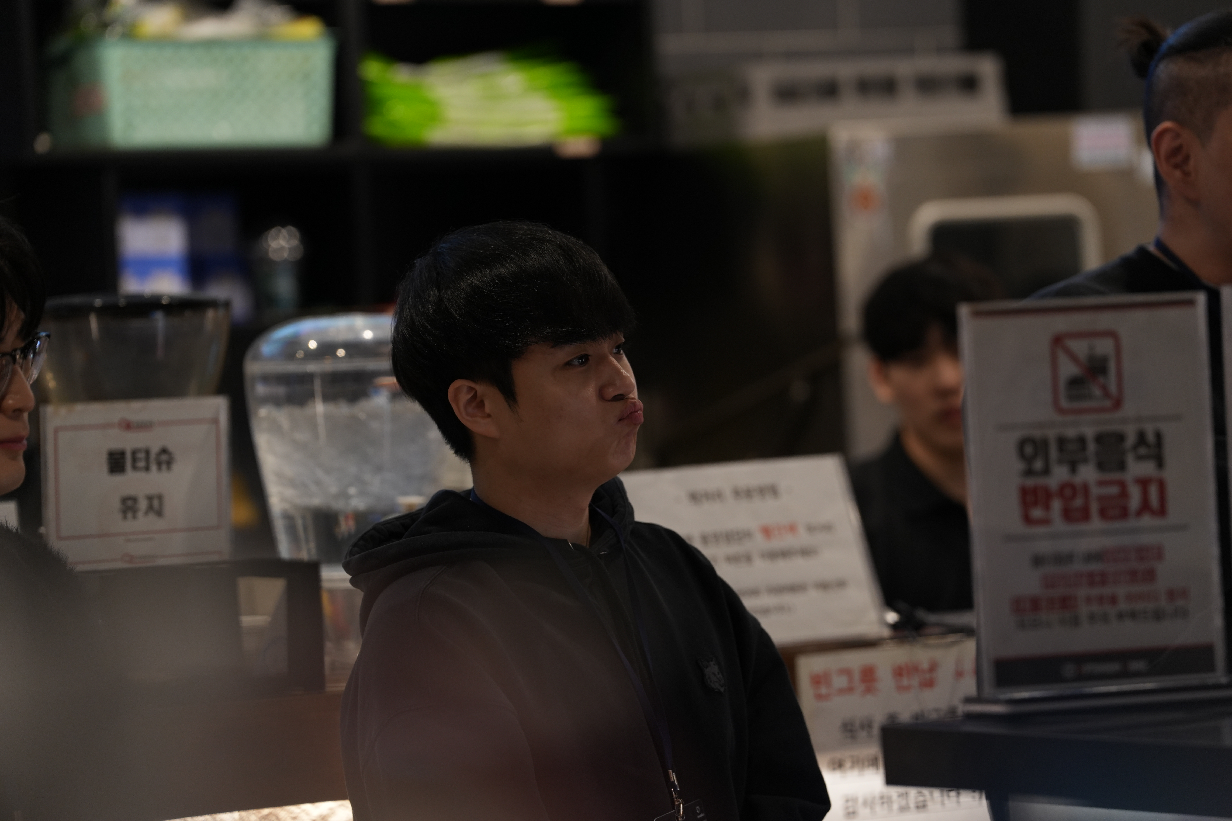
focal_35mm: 197
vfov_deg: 7.0
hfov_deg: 10.4
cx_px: 616
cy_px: 410
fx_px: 6741
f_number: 3.5
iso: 800
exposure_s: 1/100
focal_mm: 197
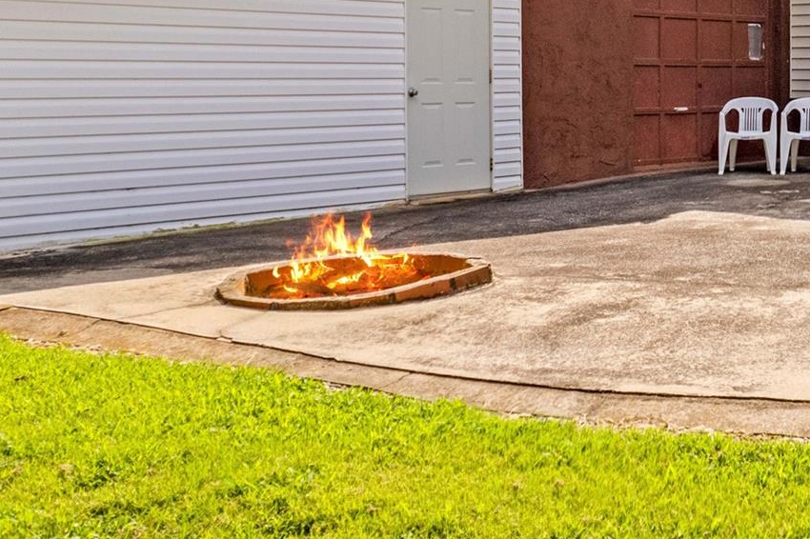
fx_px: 1192
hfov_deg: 33.5
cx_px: 855
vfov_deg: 24.6
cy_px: 27
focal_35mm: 53
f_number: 2.8
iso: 100
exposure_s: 1/2000
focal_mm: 8.38
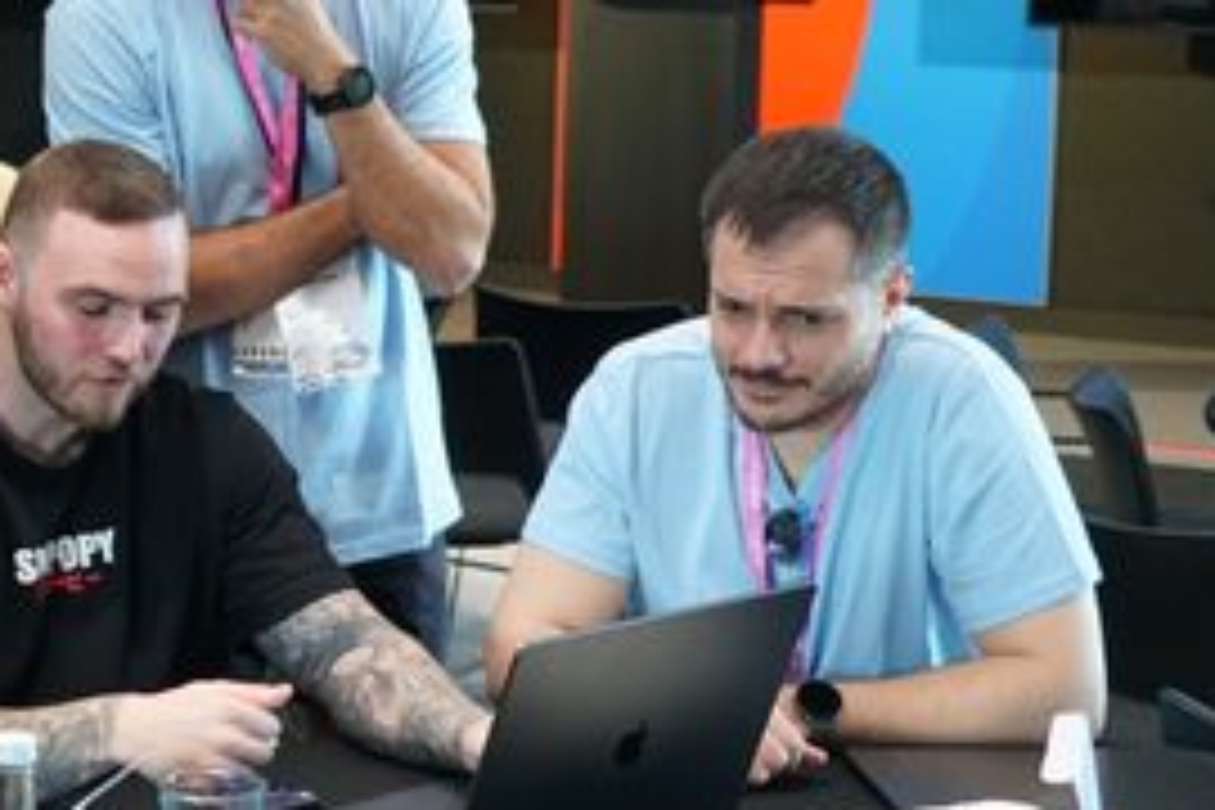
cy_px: 292
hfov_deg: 21.5
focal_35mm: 92
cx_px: 54
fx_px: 3105
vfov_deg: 14.8
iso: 3200
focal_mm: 43
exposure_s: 1/160
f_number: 4.5
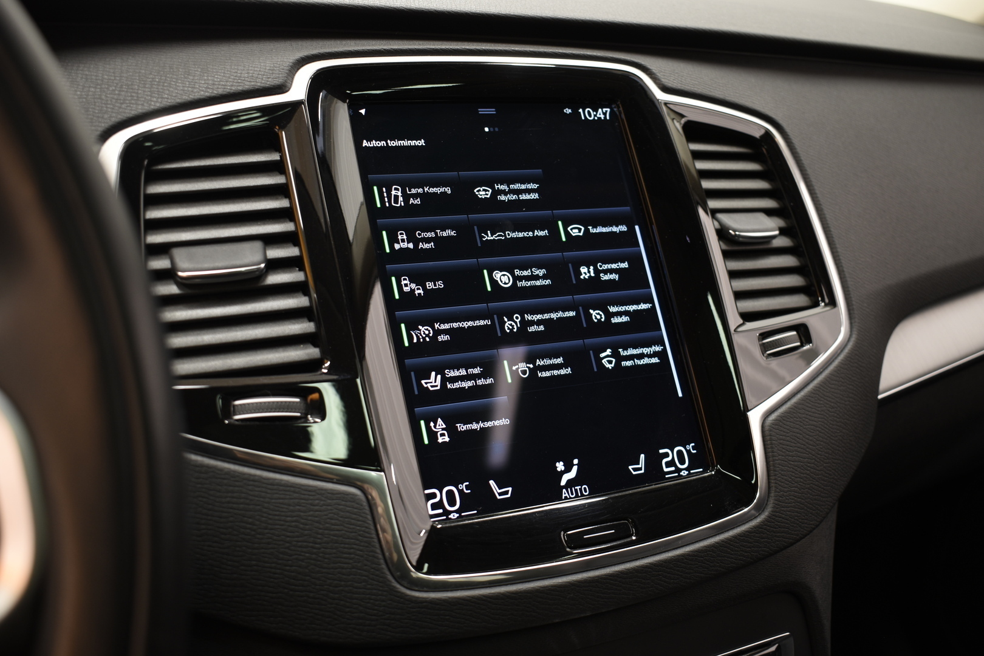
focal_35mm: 39
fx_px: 1066
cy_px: 328
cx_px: 492
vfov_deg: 34.2
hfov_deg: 49.6
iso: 200
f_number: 4
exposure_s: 1/5
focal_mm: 26
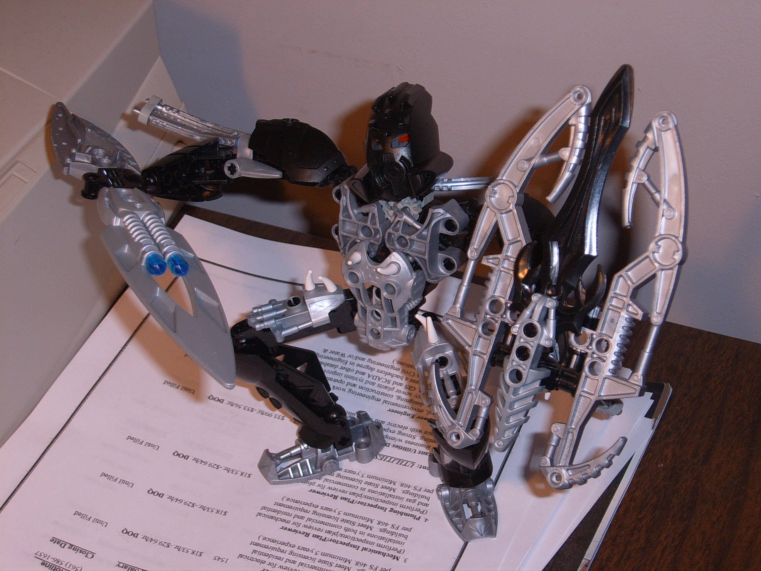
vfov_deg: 19.6
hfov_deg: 26.0
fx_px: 1649
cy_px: 286
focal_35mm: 75
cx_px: 380
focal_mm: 12.4
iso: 69
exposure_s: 1/45
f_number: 3.9
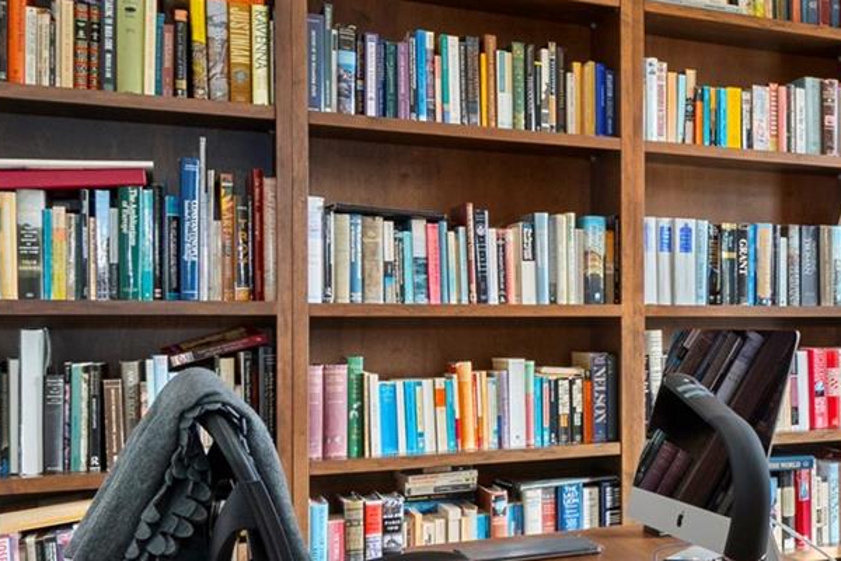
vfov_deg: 28.0
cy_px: 321
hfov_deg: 35.7
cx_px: 904
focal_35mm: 48
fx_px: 1121
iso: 320
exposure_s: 1/10
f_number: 8
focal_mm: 12
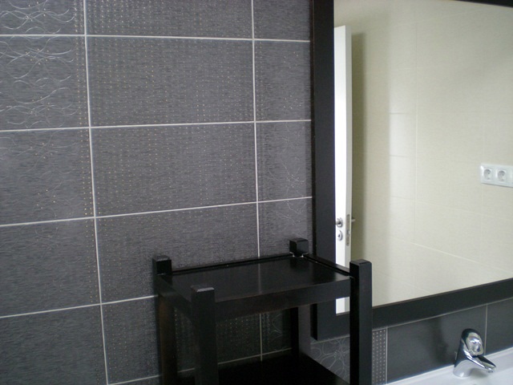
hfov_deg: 49.0
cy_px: 192
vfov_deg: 37.7
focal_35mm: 38
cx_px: 256
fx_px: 563
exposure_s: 1/48.5
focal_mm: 6.3
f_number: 3.1
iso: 200
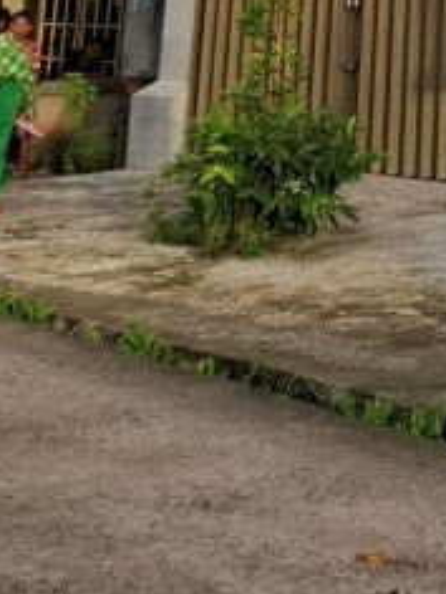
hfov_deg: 14.0
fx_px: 1718
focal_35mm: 100
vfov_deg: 15.5
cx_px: 638
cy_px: -612
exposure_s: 1/107
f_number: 1.8
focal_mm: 5.54
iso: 50
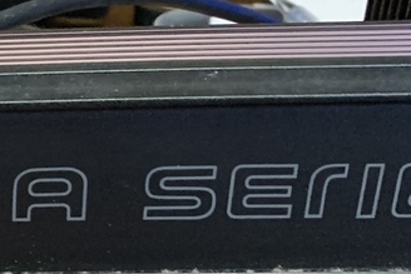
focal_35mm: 99
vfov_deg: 13.5
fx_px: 1131
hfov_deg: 18.7
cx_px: -164
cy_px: 304
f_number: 1.8
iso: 400
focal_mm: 4.25
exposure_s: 1/33
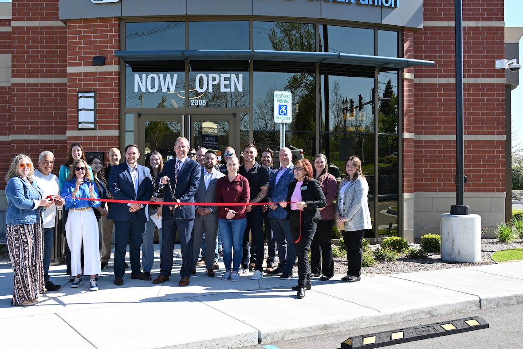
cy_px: 164
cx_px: 200
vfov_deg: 31.9
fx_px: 610
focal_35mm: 42
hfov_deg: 46.0
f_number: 5.6
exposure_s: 1/250
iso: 110
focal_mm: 33
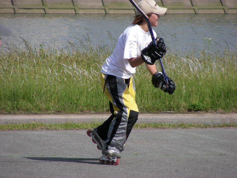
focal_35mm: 380
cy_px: 89
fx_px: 2602
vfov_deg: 3.9
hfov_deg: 5.2
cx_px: 118
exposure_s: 1/535
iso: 50
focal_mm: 63.3
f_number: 4
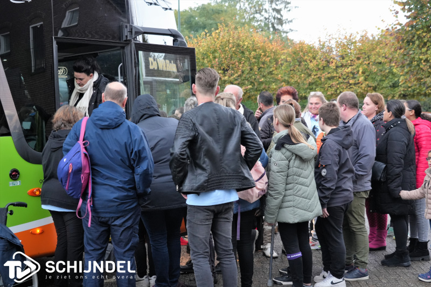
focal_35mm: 58
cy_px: 144
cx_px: 216
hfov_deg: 34.5
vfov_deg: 23.4
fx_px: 694
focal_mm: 58
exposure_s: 1/160
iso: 3200
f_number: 5
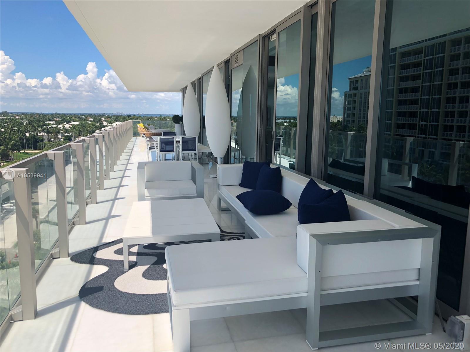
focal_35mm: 28
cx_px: 235
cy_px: 176
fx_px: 380
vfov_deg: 49.7
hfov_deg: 63.4
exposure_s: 1/2088
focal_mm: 3.99
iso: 20
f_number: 1.8
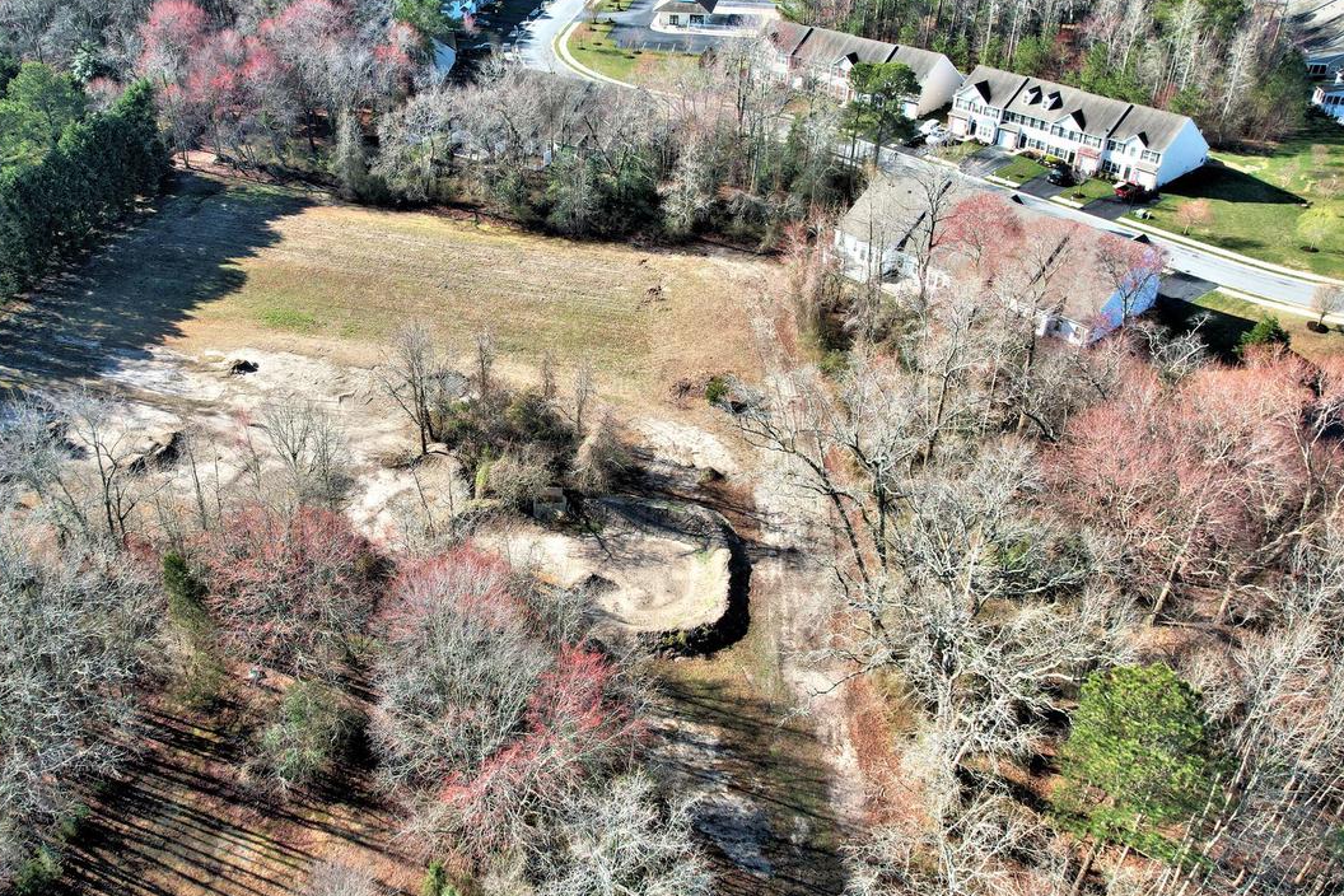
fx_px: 1120
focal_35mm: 30
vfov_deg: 43.5
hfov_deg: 61.5
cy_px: 389
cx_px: 551
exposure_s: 1/1250
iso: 200
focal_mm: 8.38
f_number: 2.8
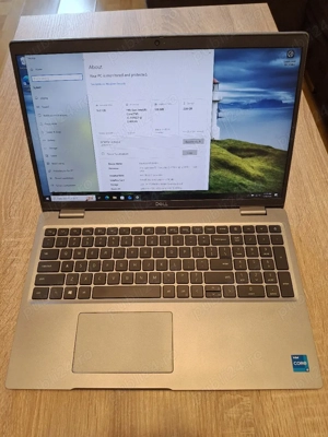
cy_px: 218
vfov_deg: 69.4
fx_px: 316
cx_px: 164
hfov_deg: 54.9
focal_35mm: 25
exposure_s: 1/100
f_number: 1.8
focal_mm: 4.69
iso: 160
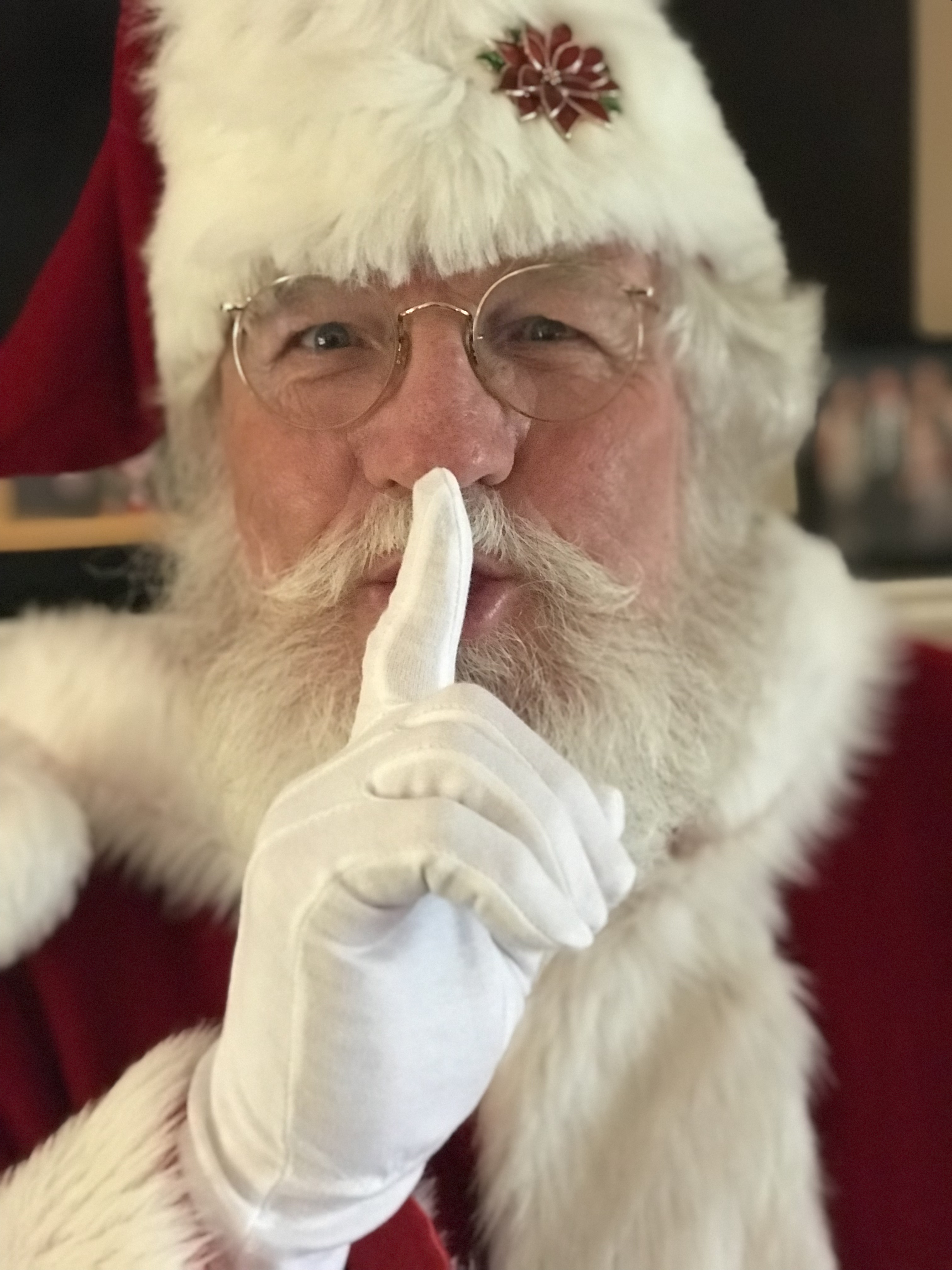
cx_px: 476
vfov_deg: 33.8
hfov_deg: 25.7
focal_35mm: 57
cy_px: 635
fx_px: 2090
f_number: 2.8
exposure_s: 1/60
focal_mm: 6.6
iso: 1250
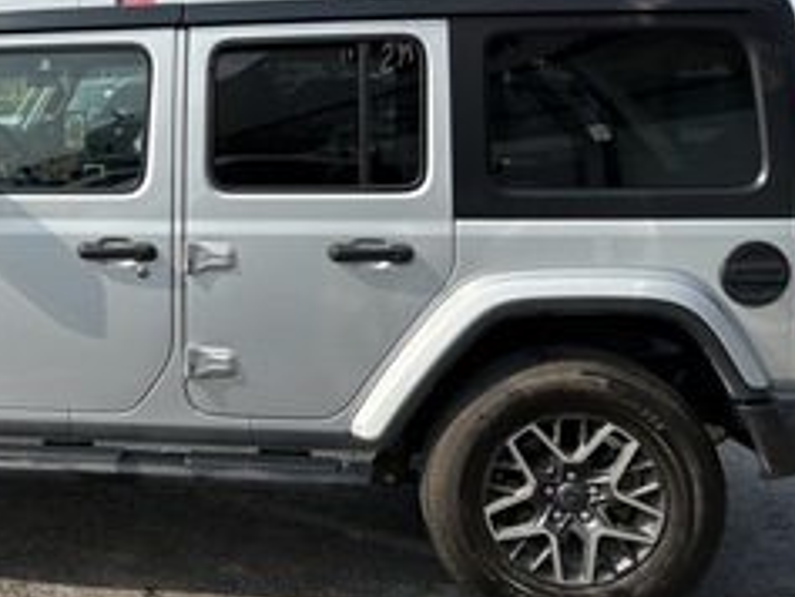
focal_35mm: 46
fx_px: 1057
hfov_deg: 40.0
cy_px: 223
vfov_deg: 31.4
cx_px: 195
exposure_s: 1/3279
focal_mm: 5.96
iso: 50
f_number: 1.6
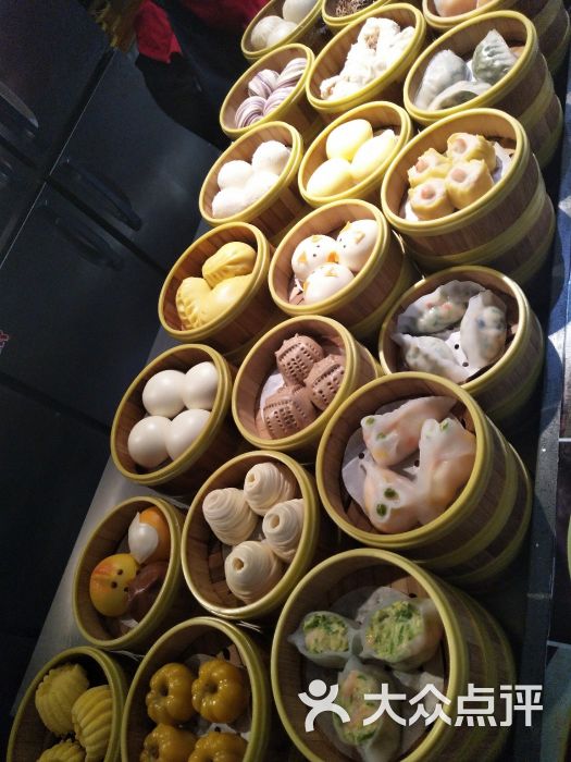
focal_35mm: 26
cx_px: 286
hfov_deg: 53.1
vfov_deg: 67.3
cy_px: 381
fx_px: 572
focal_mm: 3.88
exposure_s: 1/50
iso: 200
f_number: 2
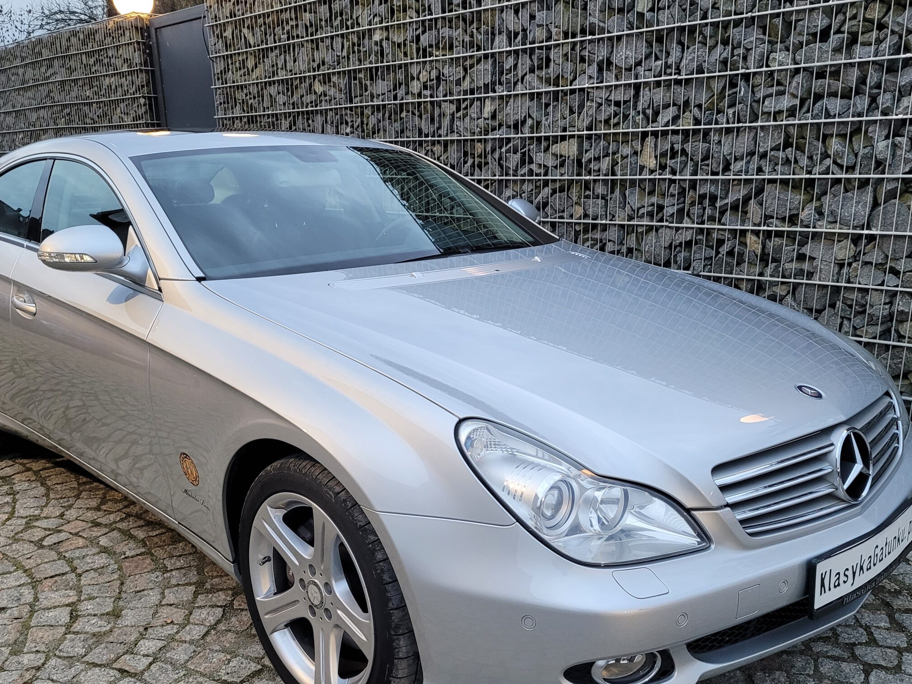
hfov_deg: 55.3
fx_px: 869
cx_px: 438
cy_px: 428
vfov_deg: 42.6
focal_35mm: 33
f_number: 1.8
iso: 320
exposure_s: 1/100
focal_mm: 5.4
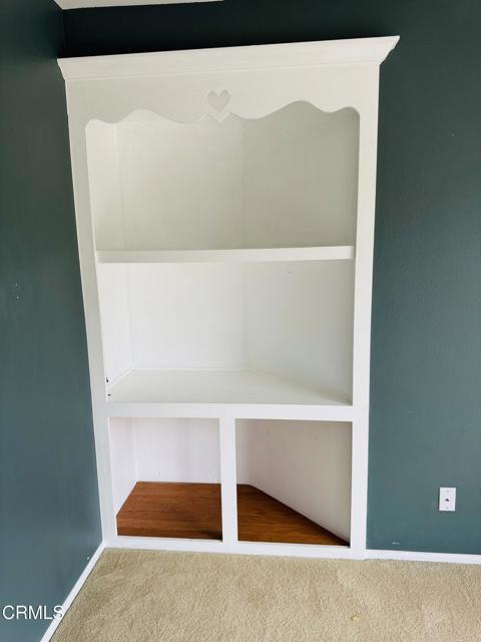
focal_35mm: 24
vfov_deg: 71.6
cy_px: 321
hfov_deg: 56.8
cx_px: 240
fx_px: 445
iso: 64
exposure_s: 1/121
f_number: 1.78
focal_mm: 6.76
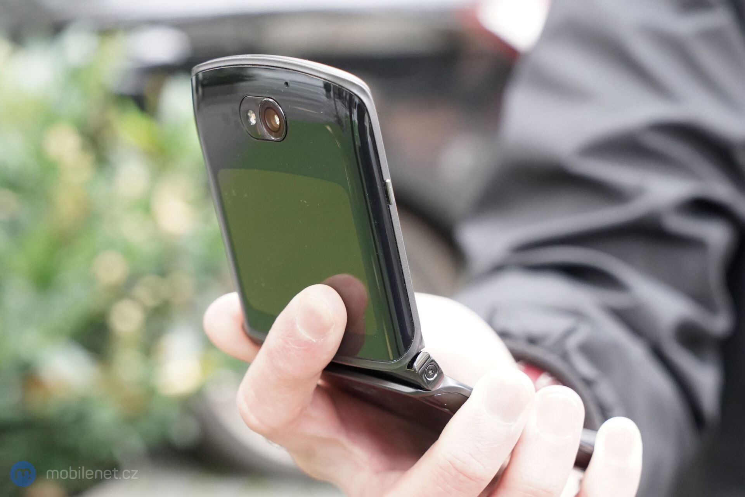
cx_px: 372
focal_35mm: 70
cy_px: 248
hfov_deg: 28.8
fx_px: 1448
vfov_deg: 19.5
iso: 6400
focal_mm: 70
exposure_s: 1/200
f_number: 7.1
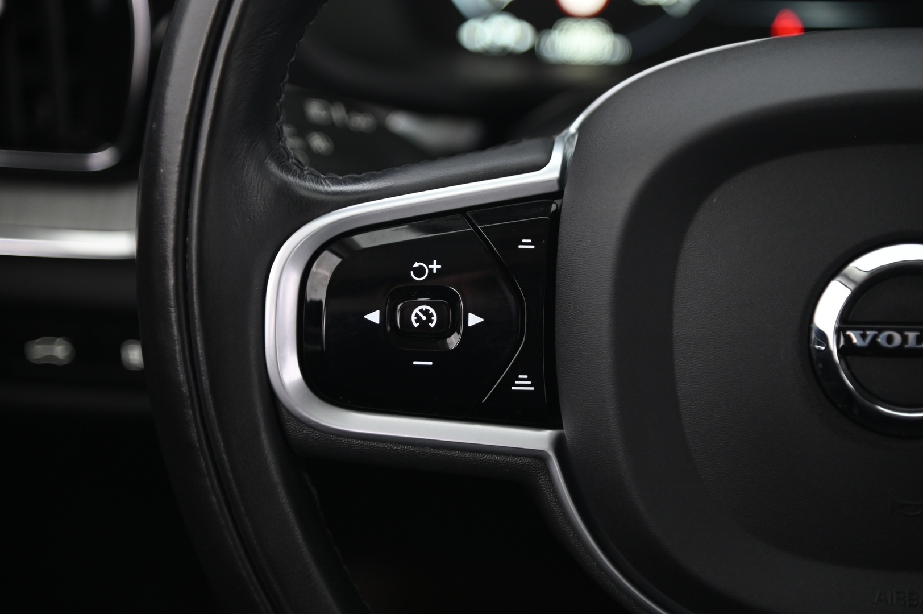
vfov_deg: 11.4
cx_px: 462
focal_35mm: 120
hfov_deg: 17.1
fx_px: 3074
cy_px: 307
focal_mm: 120
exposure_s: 1/15
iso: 2000
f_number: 4
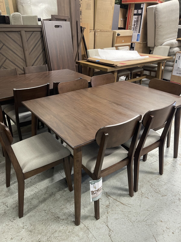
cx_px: 90
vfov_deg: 69.4
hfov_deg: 54.9
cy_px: 121
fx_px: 174
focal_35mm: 25
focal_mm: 5.1
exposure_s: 1/60
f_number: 1.6
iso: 250
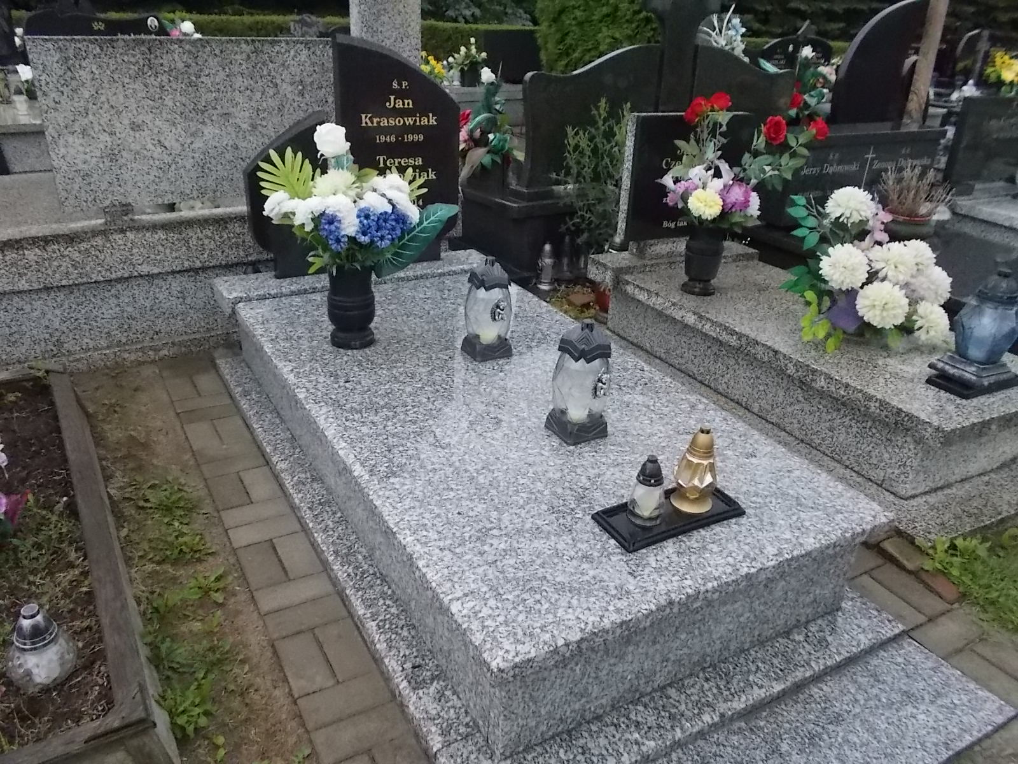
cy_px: 382
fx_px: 765
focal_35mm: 26
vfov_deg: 53.1
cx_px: 509
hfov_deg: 67.3
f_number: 8
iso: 400
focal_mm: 4.6
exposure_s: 1/320
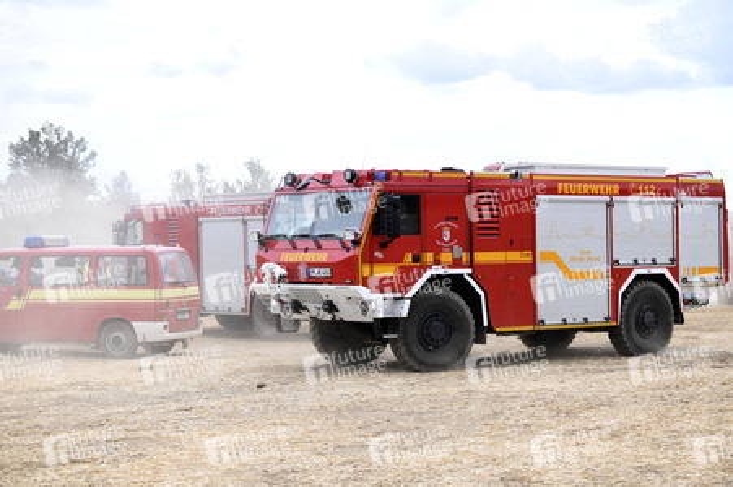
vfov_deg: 17.0
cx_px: 366
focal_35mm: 80
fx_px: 1628
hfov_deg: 25.4
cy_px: 244
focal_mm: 80
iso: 2000
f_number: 5
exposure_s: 1/5000
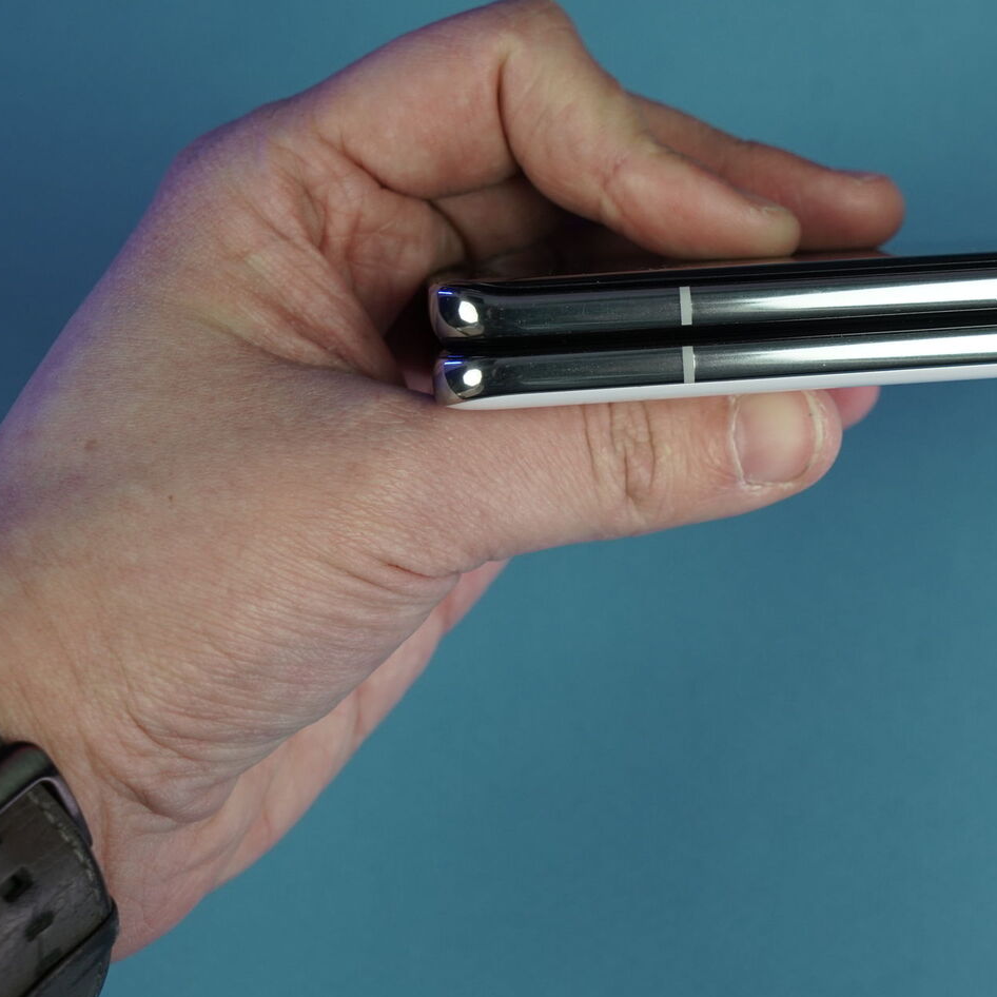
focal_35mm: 88
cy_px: 438
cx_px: 1003
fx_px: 2868
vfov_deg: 19.7
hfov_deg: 19.2
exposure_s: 1/160
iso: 800
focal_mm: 51
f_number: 7.1
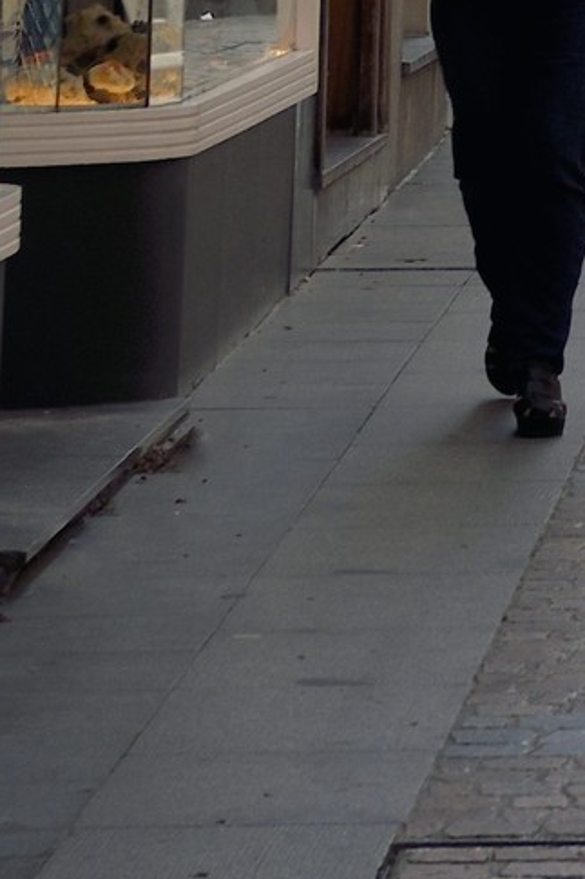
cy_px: -1237
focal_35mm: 347
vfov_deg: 5.7
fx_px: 8464
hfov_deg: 3.9
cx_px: 1418
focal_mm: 70
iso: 200
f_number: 9
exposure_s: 1/250
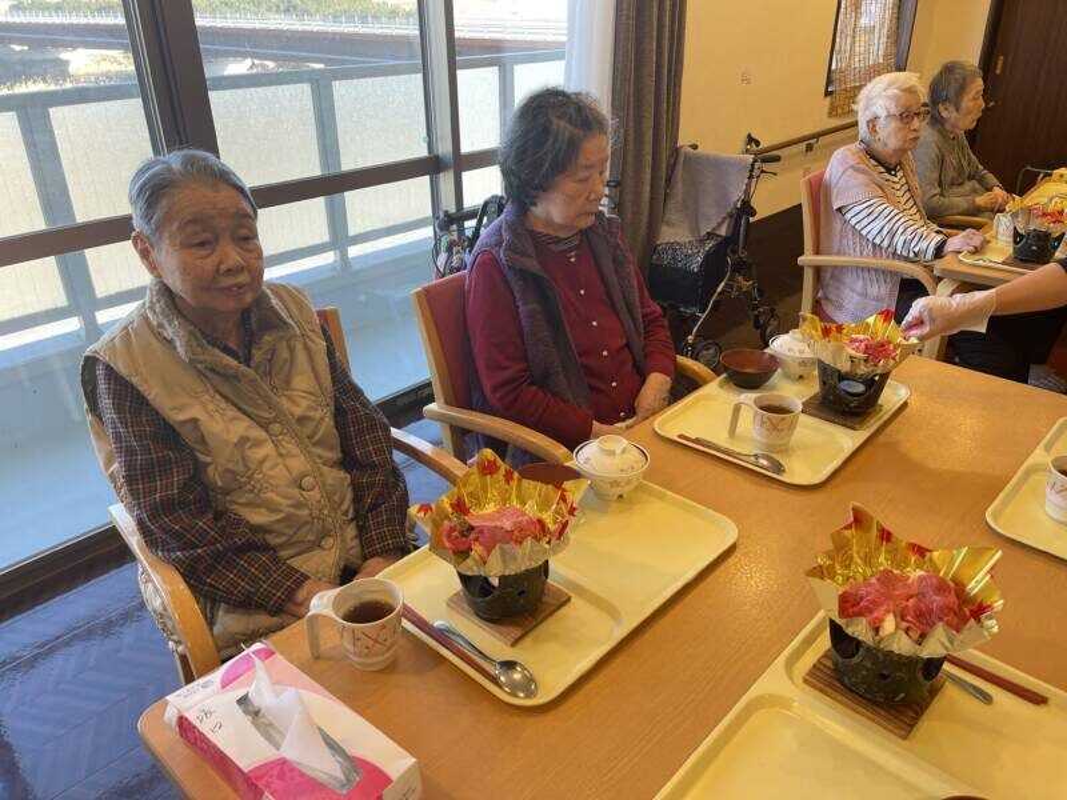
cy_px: 400
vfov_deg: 53.1
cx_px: 534
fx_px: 801
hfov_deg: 67.3
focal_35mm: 26
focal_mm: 5.1
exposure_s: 1/121
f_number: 1.6
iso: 64
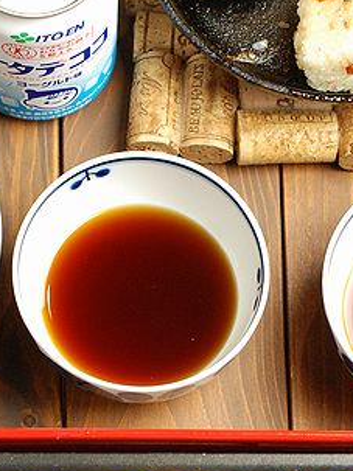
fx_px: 2599
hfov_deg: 7.8
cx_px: 145
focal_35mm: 191
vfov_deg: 10.3
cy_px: 466
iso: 640
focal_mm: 50
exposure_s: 1/60
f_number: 6.3
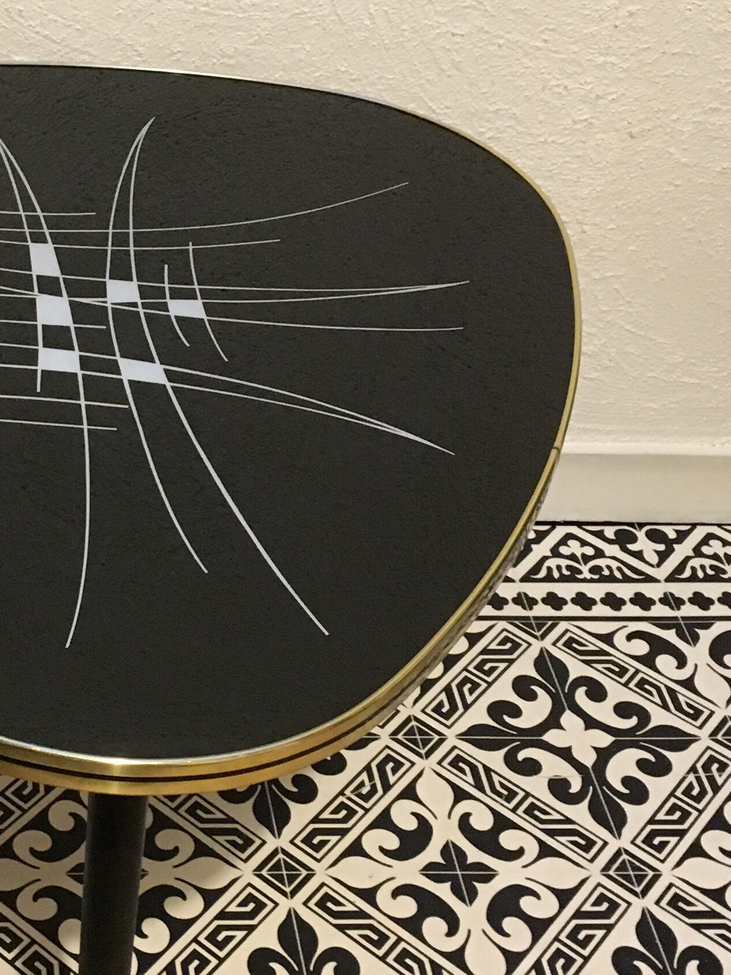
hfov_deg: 20.8
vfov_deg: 27.9
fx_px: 1943
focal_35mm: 69
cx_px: 66
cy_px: 287
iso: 200
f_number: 2.2
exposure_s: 1/20
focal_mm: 4.15
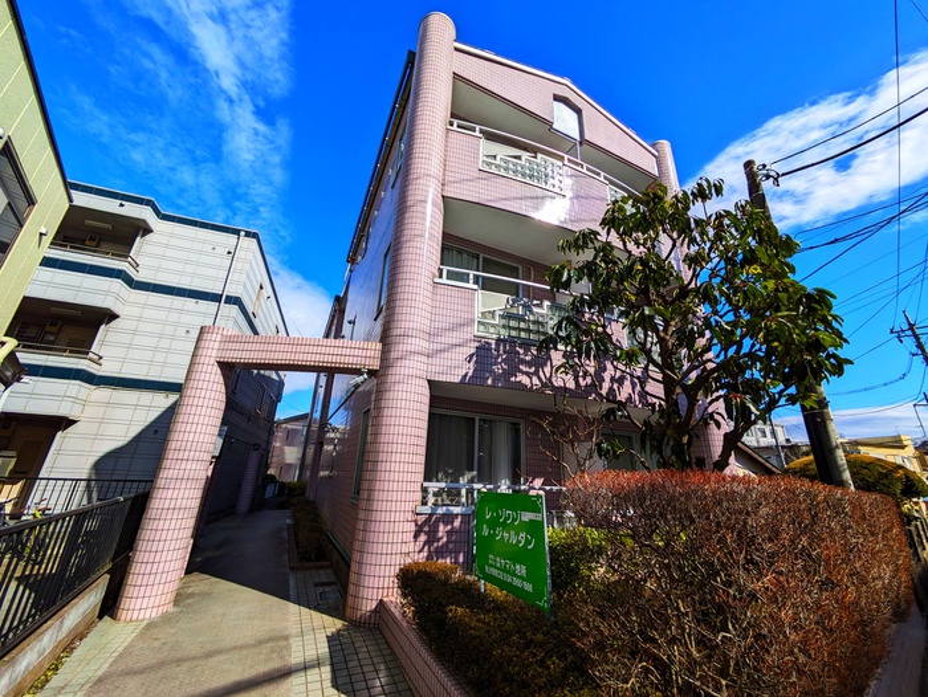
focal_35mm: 14
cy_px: 348
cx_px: 464
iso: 47
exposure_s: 1/3559
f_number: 2.2
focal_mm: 1.83
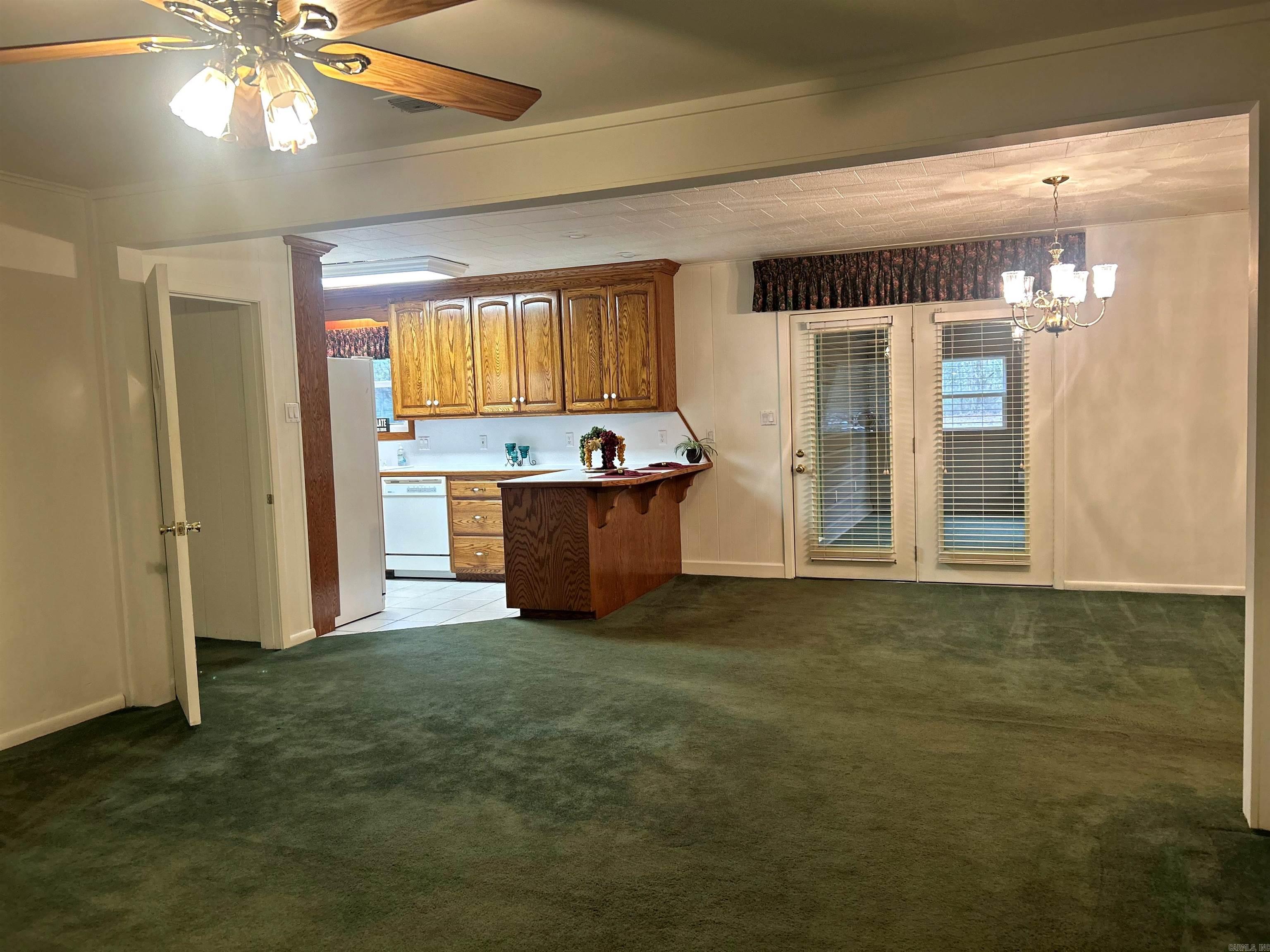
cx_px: 635
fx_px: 954
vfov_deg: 53.1
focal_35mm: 26
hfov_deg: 67.3
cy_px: 476
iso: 125
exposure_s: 1/60
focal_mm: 5.7
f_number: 1.5
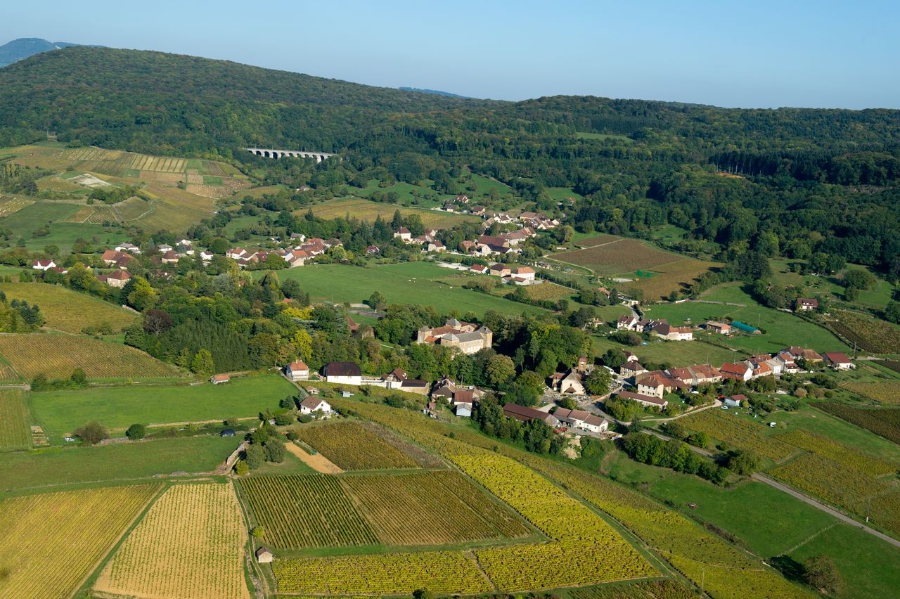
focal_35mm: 45
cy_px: 300
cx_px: 450
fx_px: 1124
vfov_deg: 29.8
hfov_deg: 43.6
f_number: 8
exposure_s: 1/640
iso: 200
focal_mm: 45
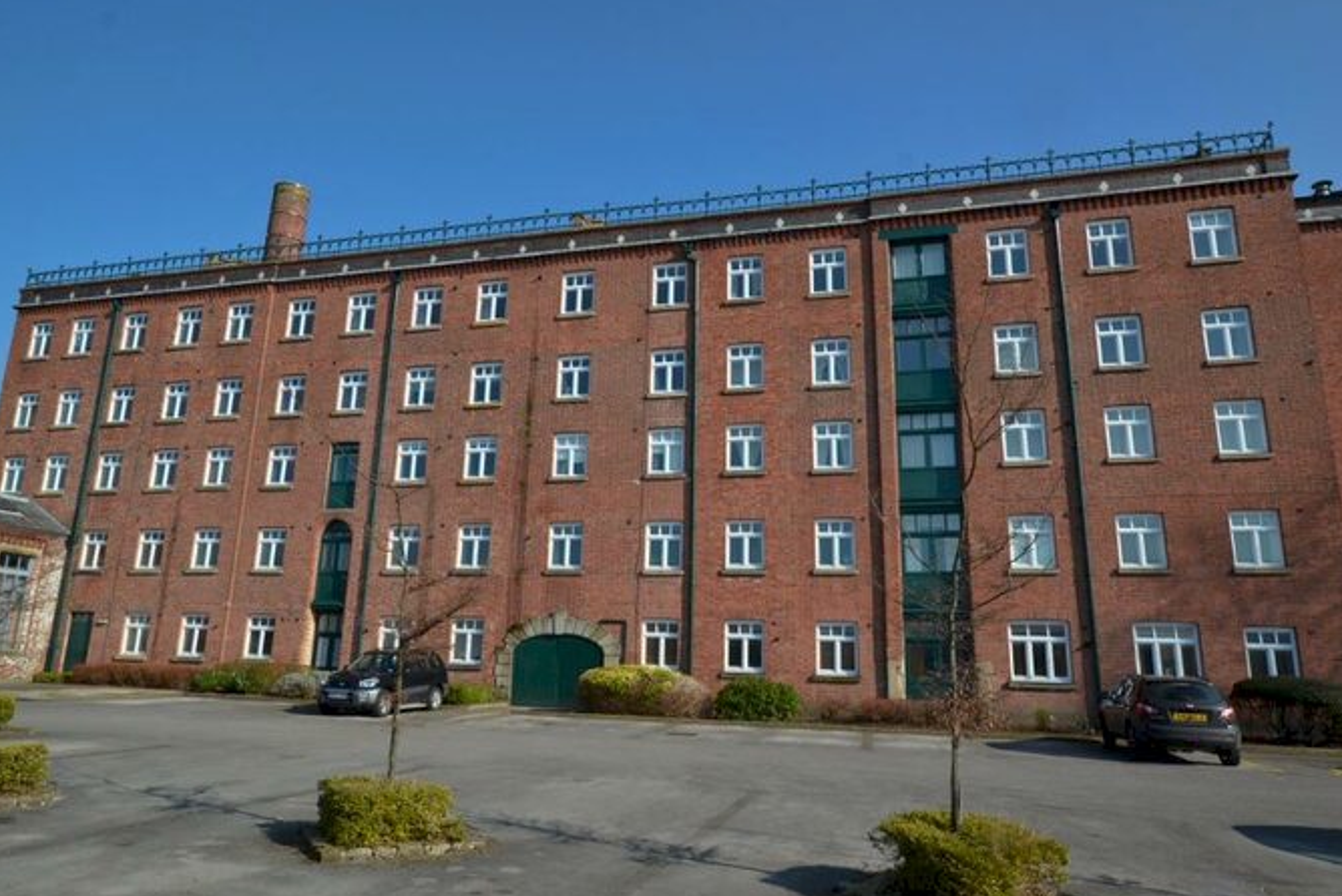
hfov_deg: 78.5
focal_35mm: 22
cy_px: 445
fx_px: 820
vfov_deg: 57.3
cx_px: 649
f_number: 8
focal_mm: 14
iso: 200
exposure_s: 1/250
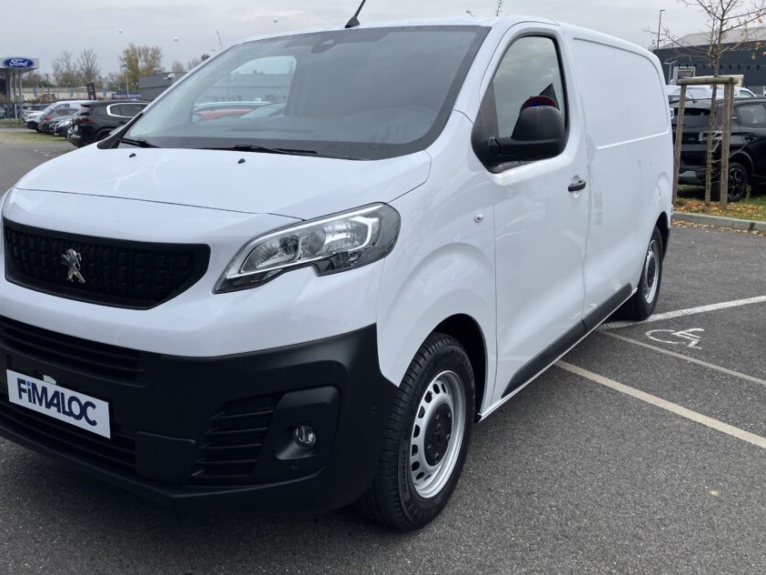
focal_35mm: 34
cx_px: 314
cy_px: 253
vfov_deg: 41.7
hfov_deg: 53.7
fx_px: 752
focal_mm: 3.99
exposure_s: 1/445
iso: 32
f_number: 1.8
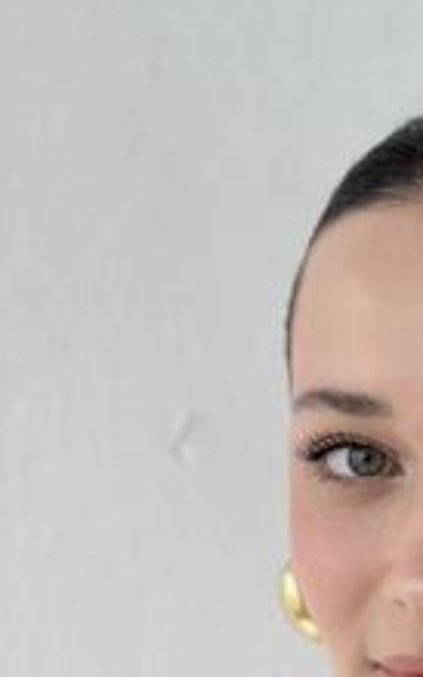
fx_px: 2286
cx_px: 540
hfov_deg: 10.4
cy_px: 561
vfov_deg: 16.7
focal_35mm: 124
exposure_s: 1/402
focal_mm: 6.76
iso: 64
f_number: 1.78
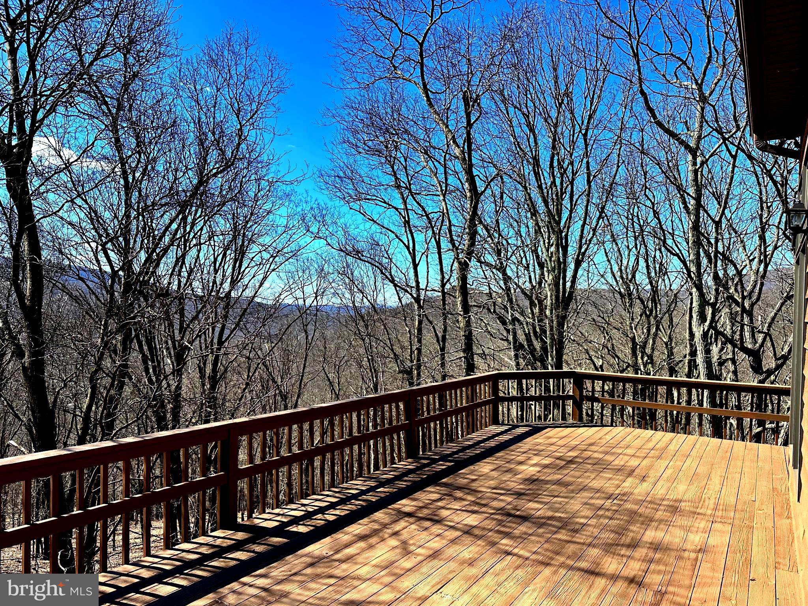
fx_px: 560
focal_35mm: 24
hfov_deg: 71.6
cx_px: 404
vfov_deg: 56.8
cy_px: 303
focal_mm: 6.86
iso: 80
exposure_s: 1/2410
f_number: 1.78
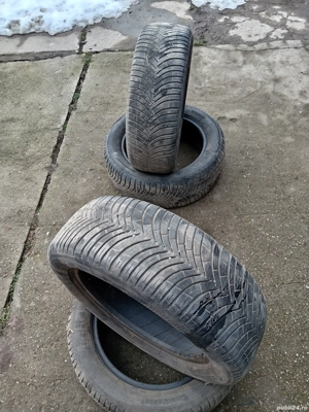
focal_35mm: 27
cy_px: 206
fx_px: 321
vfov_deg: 65.3
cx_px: 154
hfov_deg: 51.4
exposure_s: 1/104
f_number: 1.8
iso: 101
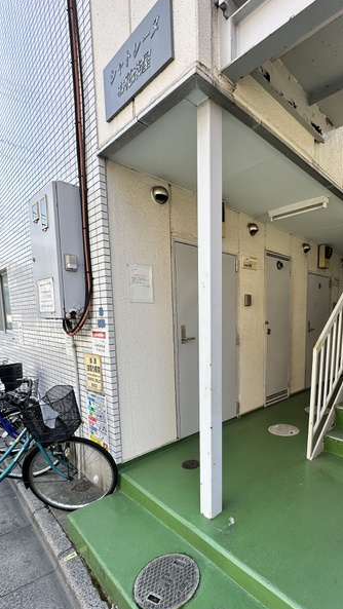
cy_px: 351
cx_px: 237
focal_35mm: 18
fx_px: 291
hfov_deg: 59.2
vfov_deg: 91.9
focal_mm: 2.22
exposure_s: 1/262
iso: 40
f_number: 2.2
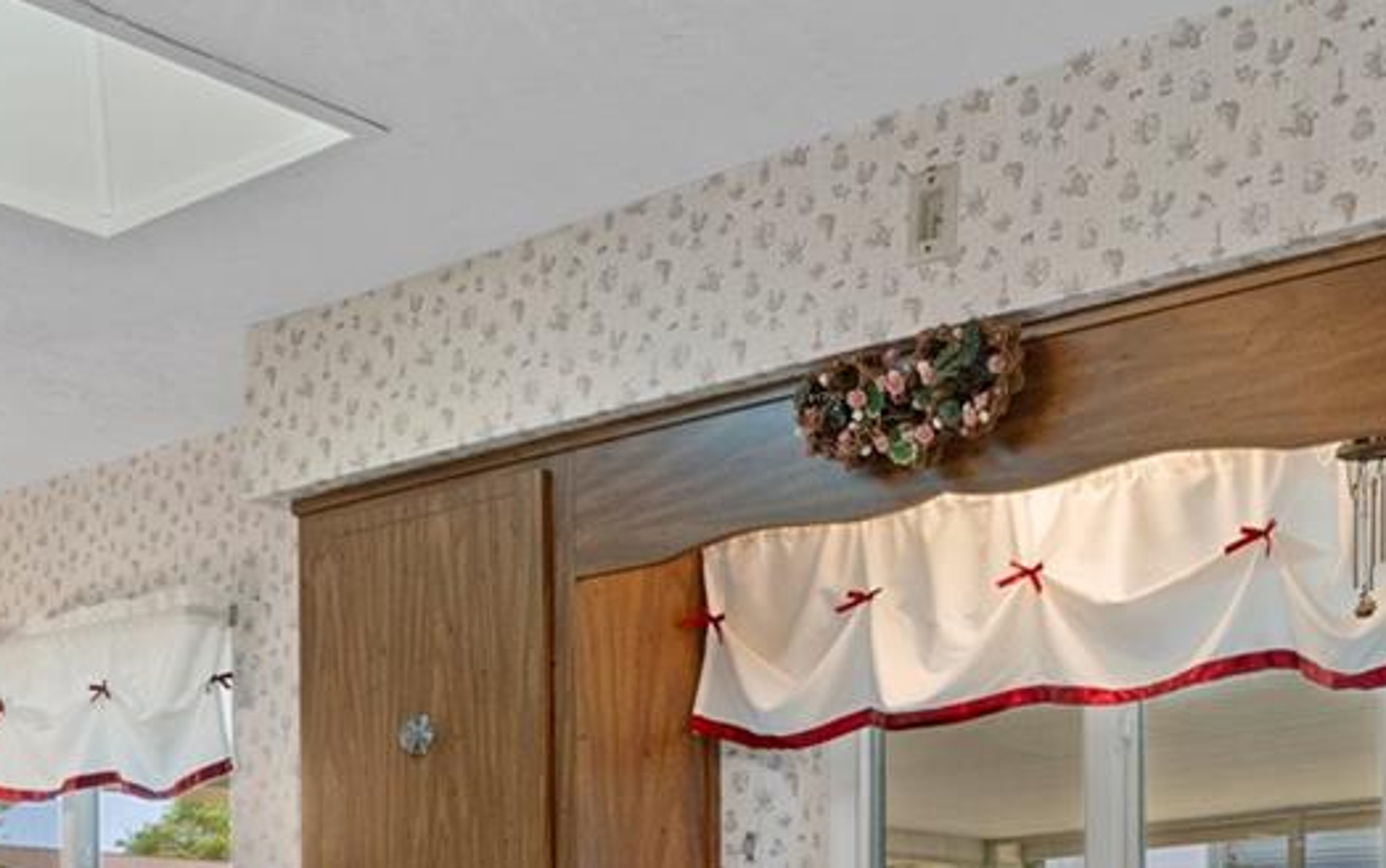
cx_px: 682
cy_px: 1064
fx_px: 2116
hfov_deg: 36.3
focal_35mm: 56
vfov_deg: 21.4
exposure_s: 1/4
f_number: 8
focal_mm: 12
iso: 320
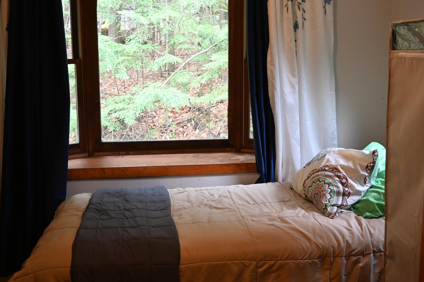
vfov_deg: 32.5
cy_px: 119
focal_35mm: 41
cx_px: 232
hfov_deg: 47.2
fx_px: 484
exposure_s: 1/125
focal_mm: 18.5
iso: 1000
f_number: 3.8
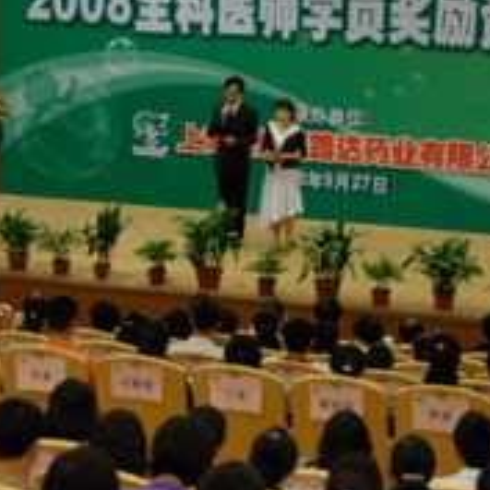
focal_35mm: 121
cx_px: 221
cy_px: 180
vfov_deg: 14.4
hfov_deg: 14.4
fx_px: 1938
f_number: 4.5
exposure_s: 1/15
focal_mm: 42
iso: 400
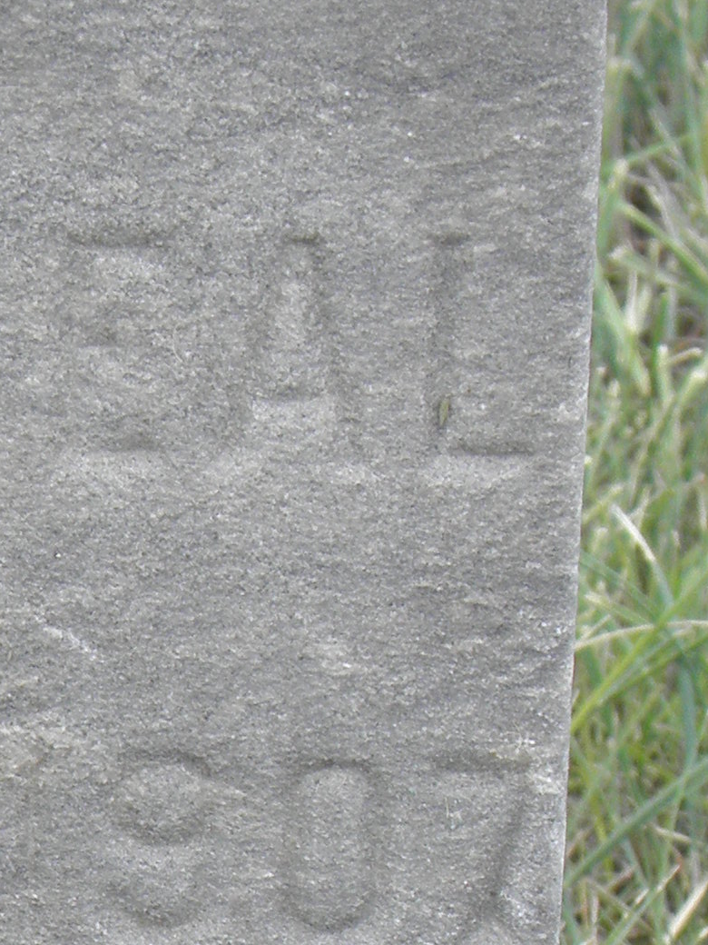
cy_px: 1032
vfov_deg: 3.0
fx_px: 17890
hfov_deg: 2.3
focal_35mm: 656
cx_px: -502
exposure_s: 1/200
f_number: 4.5
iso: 125
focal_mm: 30.67
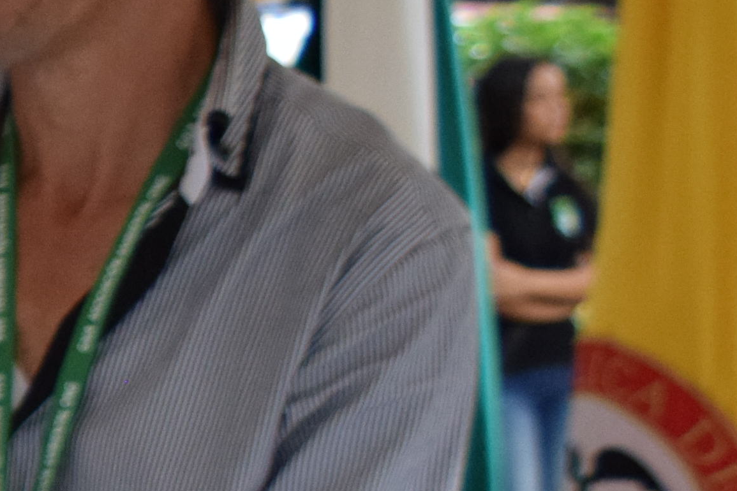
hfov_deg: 4.7
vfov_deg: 3.2
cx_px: -793
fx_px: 8774
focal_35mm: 429
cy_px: 748
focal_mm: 55
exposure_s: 1/400
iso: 800
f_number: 5.6
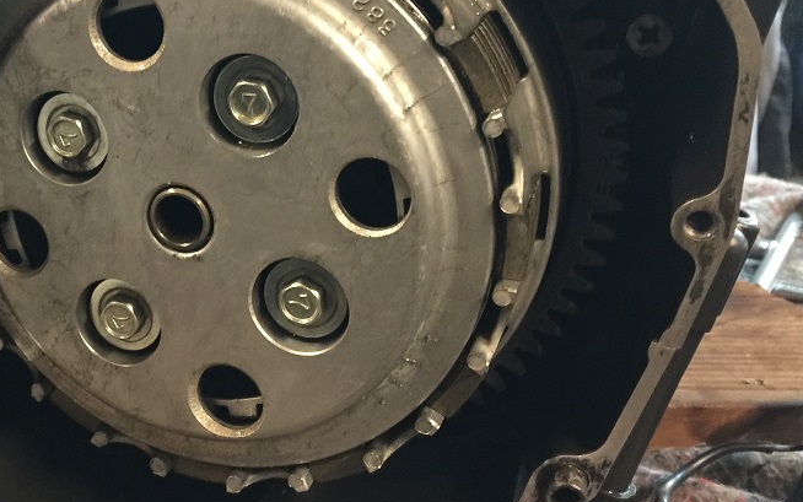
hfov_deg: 41.4
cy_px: 152
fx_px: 1029
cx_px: 199
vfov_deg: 27.2
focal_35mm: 47
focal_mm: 4.15
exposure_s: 1/4
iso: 125
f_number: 2.2
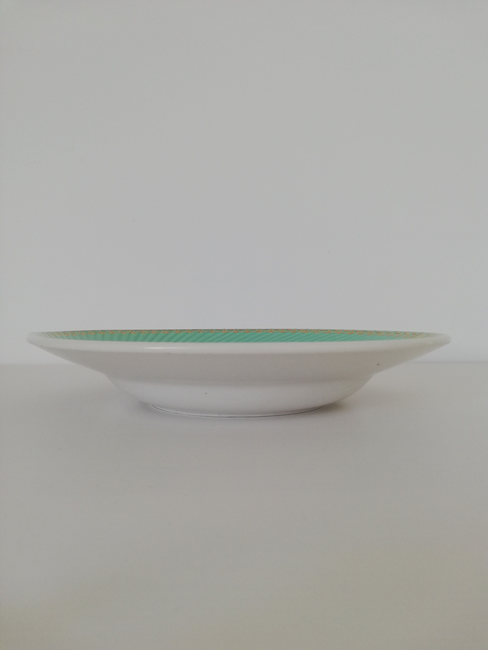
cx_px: 244
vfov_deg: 67.3
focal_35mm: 26
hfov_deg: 53.1
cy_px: 325
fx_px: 489
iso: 100
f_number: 2.2
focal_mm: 3.81
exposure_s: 1/100
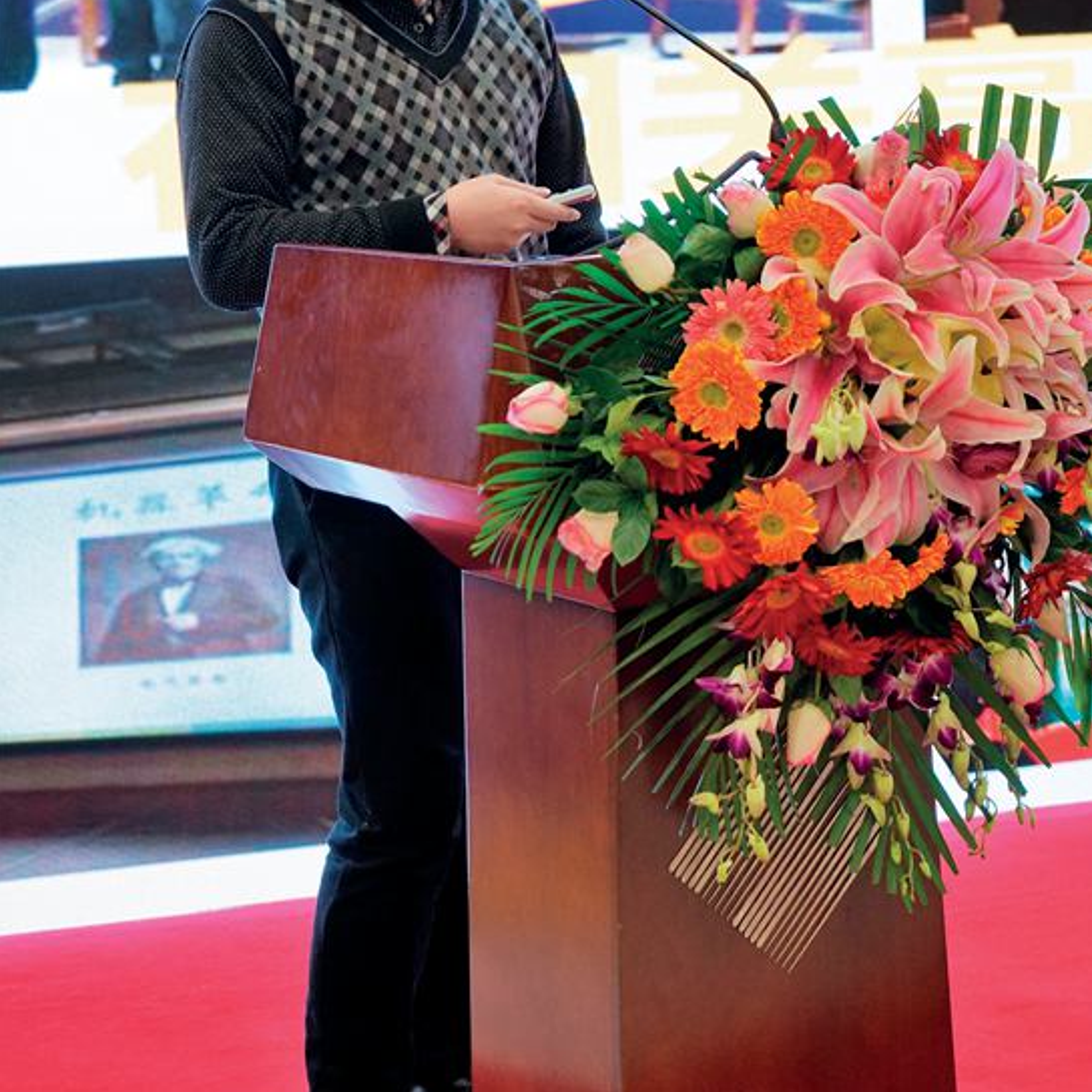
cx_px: 548
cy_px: 368
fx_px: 3034
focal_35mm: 85
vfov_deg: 20.3
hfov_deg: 20.4
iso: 800
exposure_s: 1/80
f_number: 5.6
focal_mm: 66
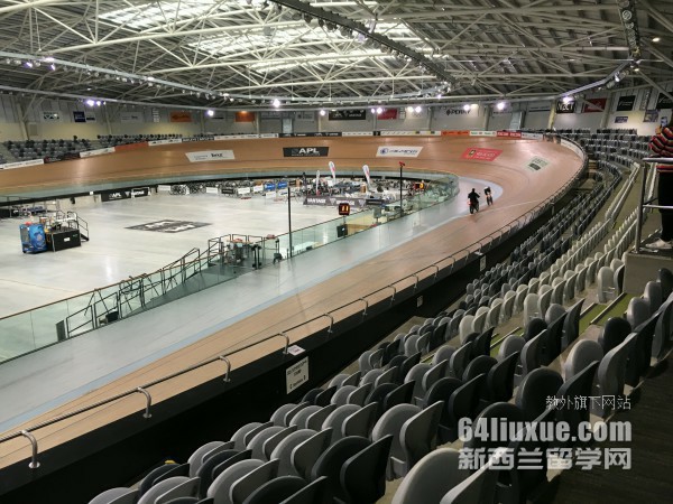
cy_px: 252
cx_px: 336
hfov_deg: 61.7
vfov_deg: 48.2
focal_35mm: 29
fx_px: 564
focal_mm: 4.15
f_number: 2.2
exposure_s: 1/33
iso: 40
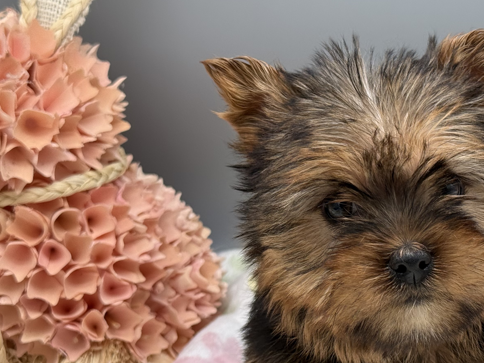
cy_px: 266
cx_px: 411
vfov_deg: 17.9
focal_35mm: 82
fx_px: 1147
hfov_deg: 23.4
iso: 64
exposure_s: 1/375
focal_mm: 6.76
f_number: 1.78
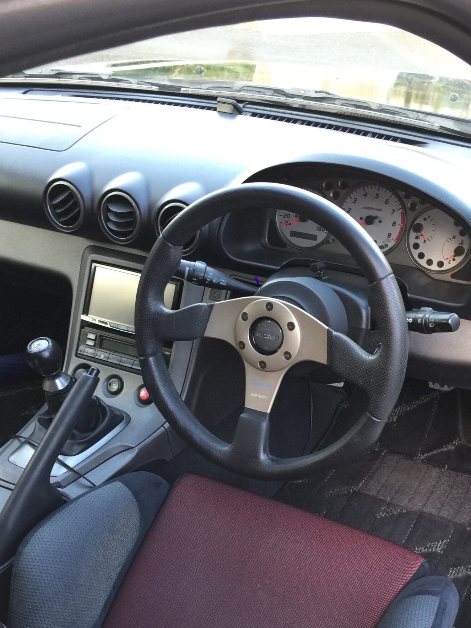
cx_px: 300
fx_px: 762
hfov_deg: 34.1
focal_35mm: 42
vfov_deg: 44.3
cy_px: 410
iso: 50
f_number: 2.2
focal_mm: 4.15
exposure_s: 1/15
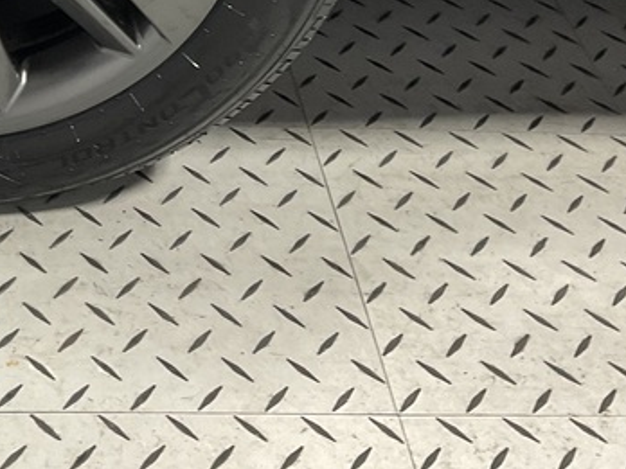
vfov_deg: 17.3
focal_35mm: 80
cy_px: -149
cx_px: -38
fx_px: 1447
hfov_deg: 23.2
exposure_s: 1/50
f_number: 1.8
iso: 64
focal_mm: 3
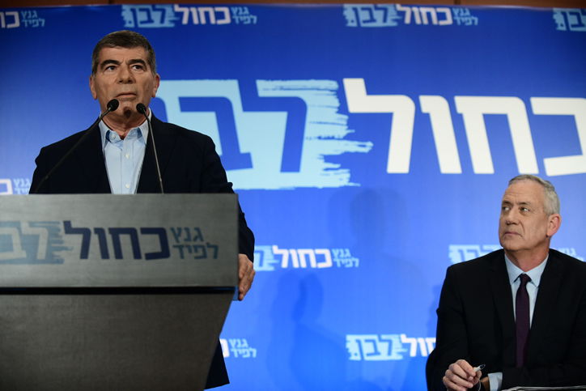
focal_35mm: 70
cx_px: 293
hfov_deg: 28.8
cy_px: 196
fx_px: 1140
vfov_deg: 19.5
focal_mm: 70
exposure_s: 1/250
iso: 1250
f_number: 3.5
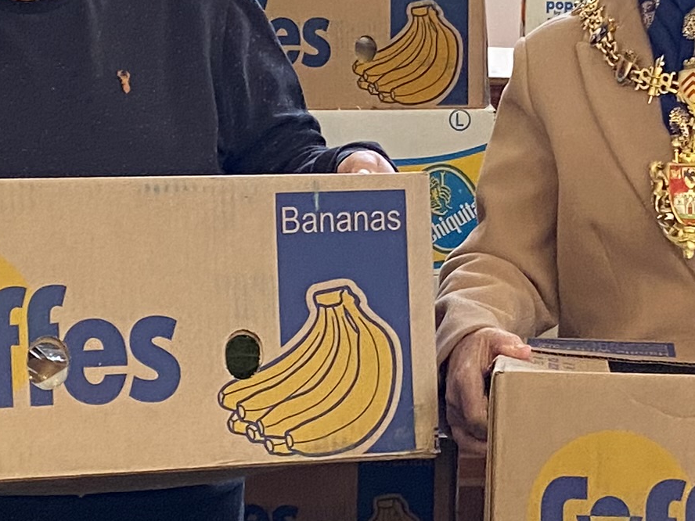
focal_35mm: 118
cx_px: 455
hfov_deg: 16.7
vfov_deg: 12.6
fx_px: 2369
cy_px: 260
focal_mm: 4.25
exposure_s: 1/50
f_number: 1.8
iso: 160
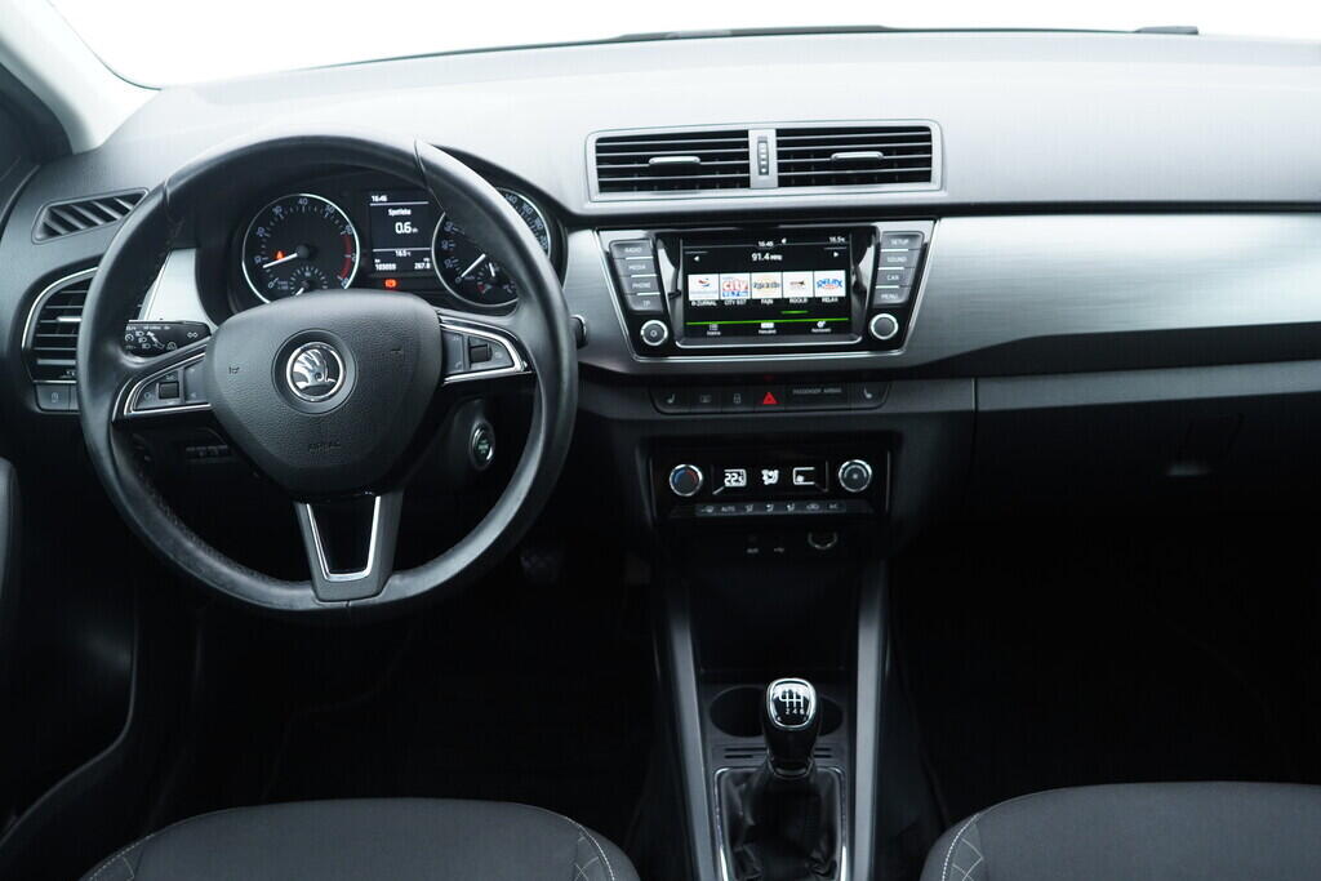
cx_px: 660
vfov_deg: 36.9
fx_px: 1321
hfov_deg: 53.1
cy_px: 440
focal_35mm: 36
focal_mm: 24
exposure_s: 1/40
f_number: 2.8
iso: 400
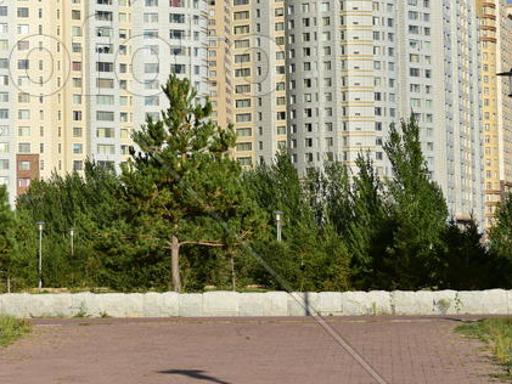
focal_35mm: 143
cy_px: 66
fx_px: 2116
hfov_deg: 13.7
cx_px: 64
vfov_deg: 10.3
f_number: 8
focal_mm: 48
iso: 100
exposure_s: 1/320
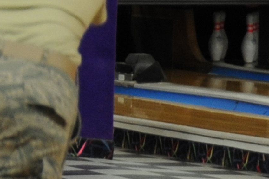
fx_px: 2323
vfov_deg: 4.4
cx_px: -404
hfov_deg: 6.3
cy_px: 139
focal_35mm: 311
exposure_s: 1/60
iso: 1000
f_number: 5.6
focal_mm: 62
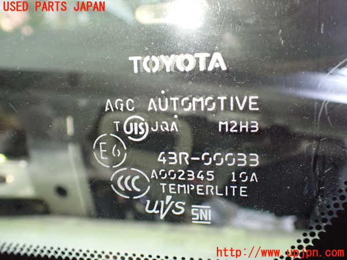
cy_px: 130
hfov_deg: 60.0
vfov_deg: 46.8
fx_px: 301
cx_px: 174
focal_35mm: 30
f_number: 2.3
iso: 800
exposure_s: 1/40
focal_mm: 5.4
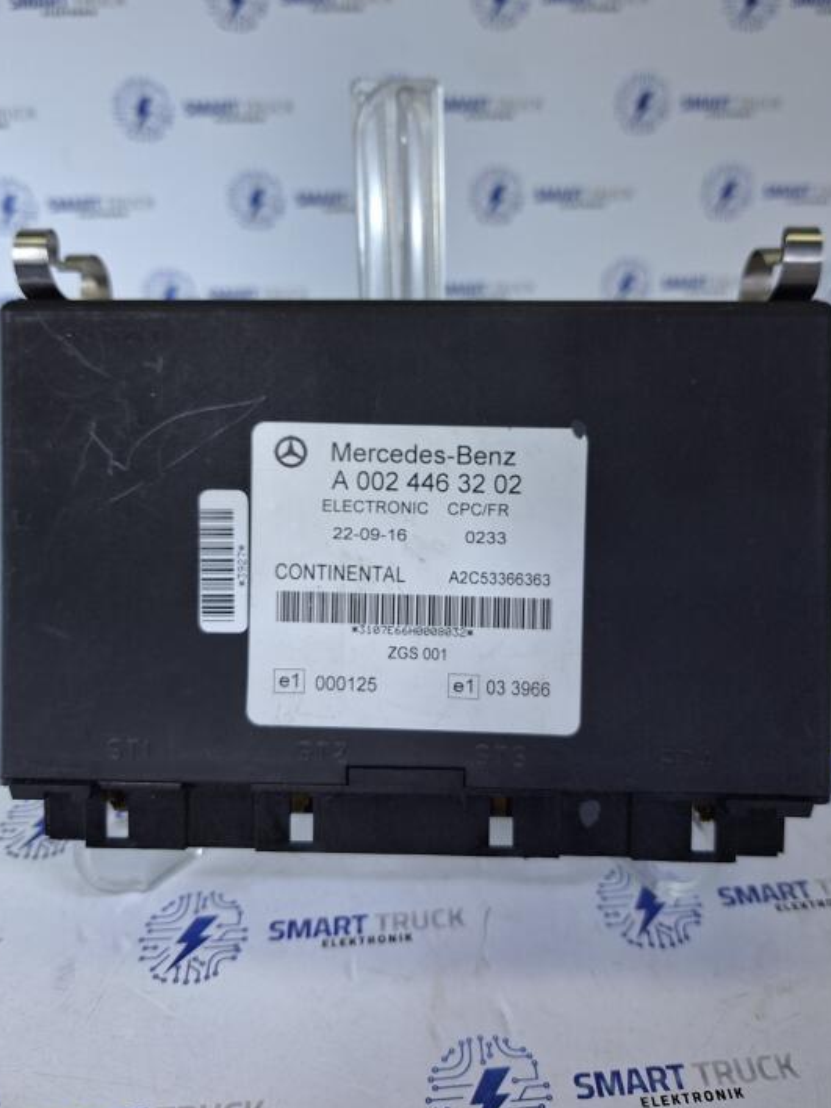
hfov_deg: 53.0
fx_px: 832
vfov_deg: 67.3
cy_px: 523
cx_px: 444
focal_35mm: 26
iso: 125
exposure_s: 1/50
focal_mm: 5.54
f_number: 1.8
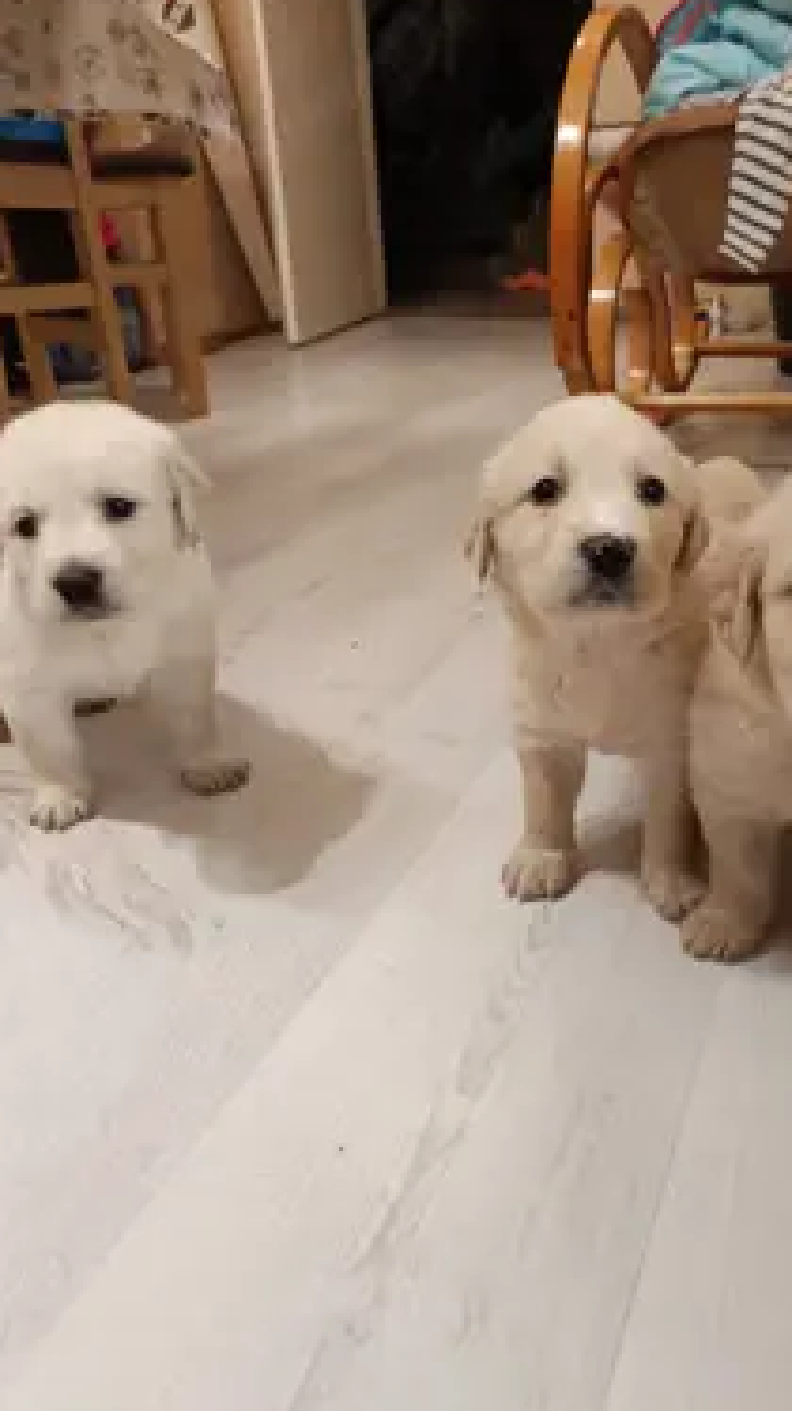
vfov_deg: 67.9
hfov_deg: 41.2
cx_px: 490
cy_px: 728
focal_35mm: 28
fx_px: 1047
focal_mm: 5.31
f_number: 1.7
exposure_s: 1/25
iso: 1314
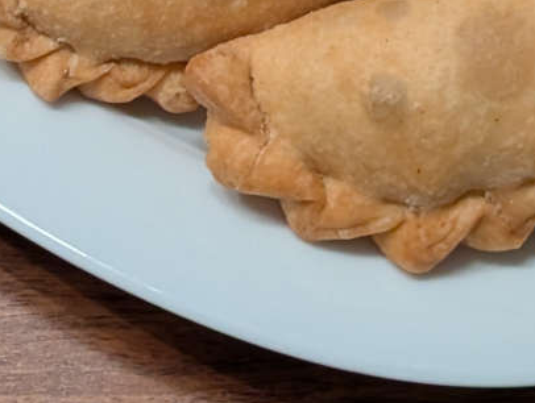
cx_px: 28
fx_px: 3050
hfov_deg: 10.0
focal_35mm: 197
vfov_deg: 7.3
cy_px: -343
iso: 171
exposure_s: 1/23.8
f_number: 1.68
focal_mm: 6.9
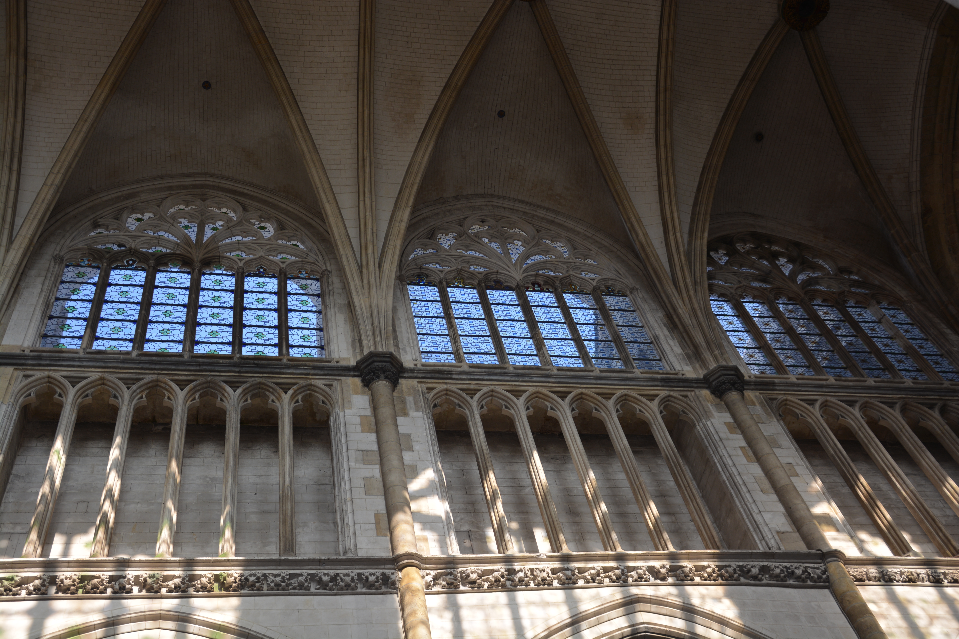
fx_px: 1039
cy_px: 320
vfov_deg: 34.2
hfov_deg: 49.6
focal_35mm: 39
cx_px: 480
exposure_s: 1/200
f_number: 4
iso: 100
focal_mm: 26
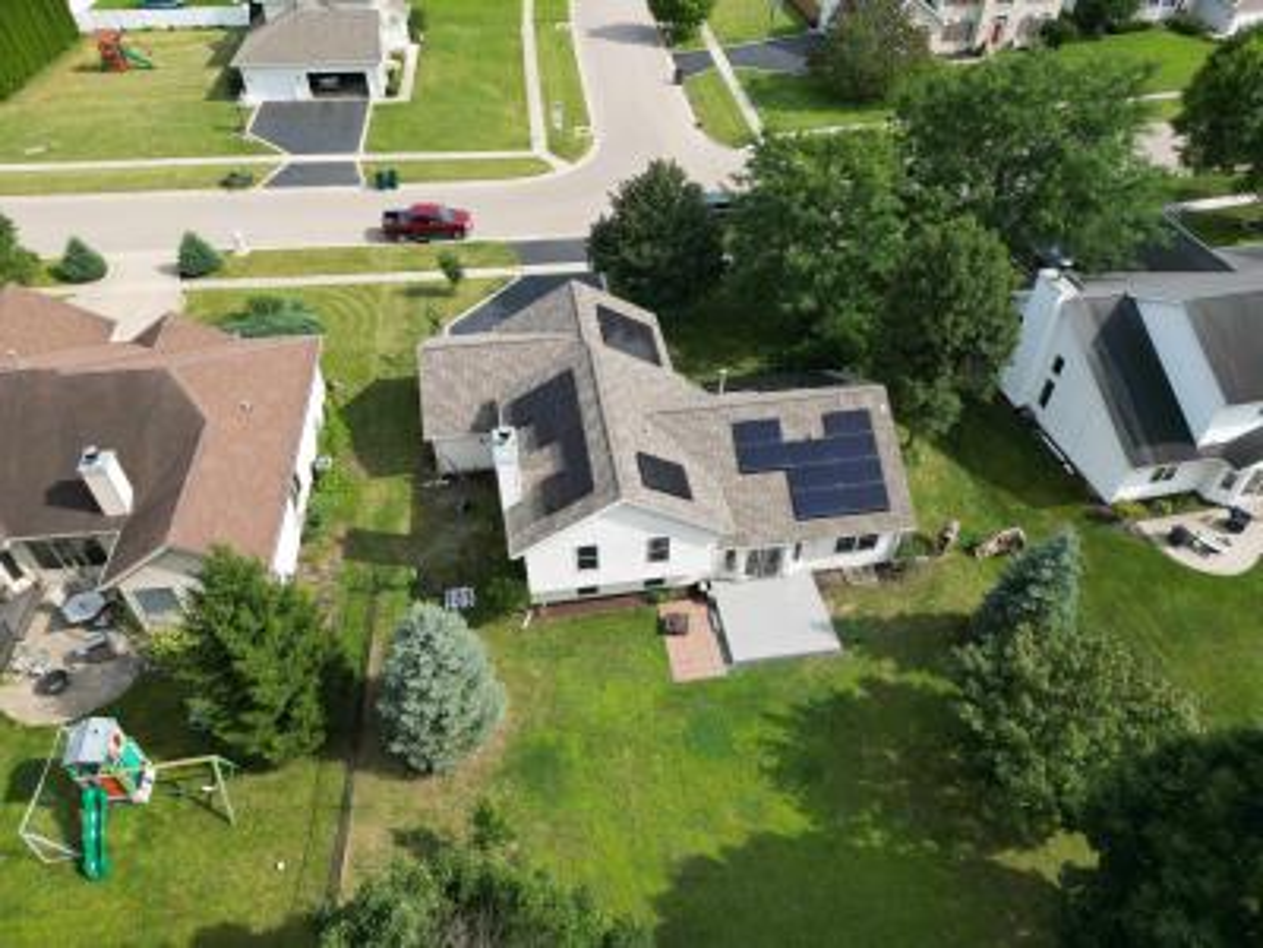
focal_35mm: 24
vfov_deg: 56.8
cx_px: 632
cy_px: 474
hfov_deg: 71.6
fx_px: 876
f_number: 1.7
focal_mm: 6.72
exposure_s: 1/1500
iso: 120
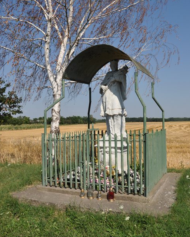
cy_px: 108
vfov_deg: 47.2
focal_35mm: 39
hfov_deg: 38.5
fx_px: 272
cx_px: 100
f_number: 13
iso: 400
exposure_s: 1/640
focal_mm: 21
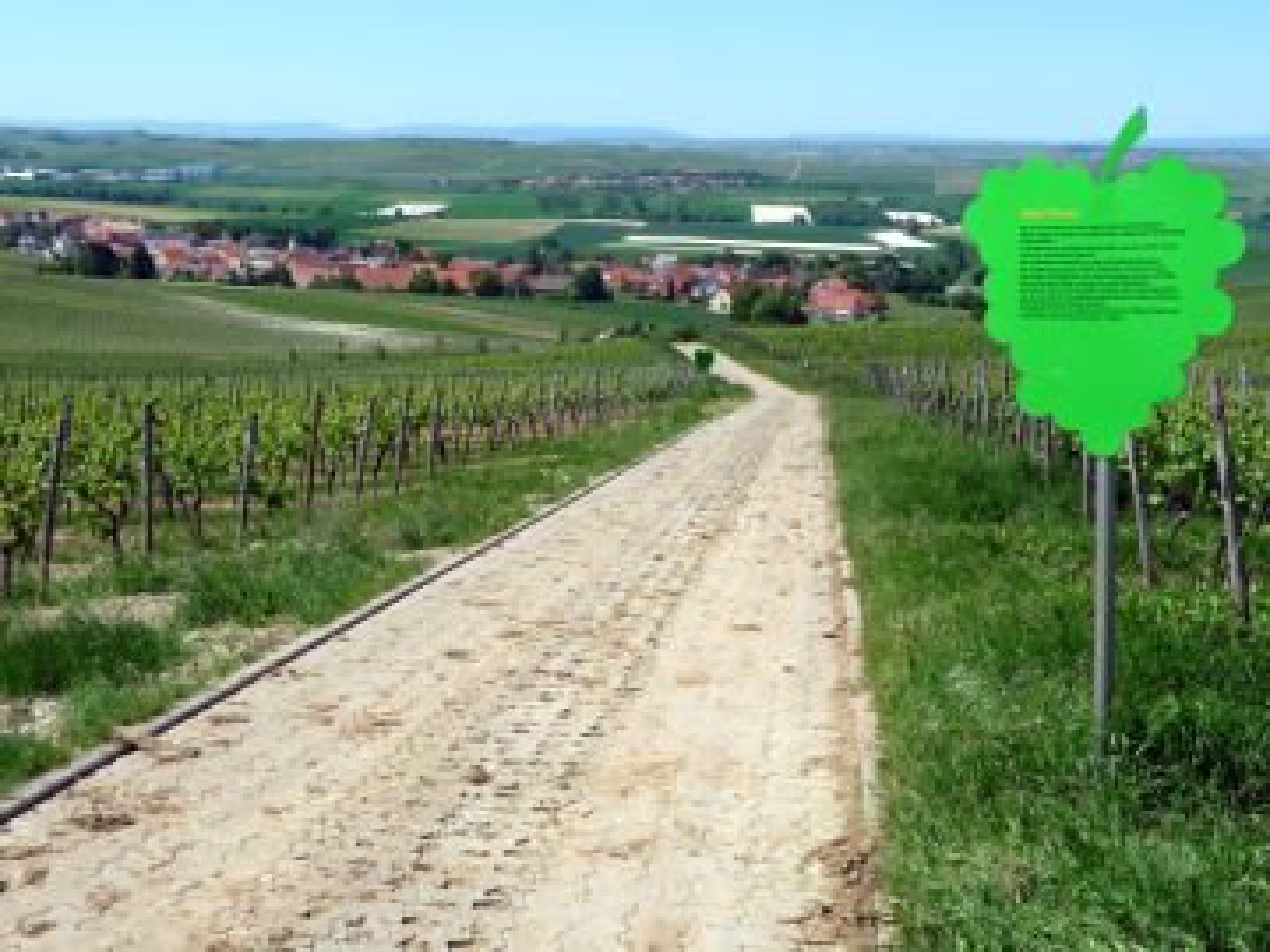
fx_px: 1504
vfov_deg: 35.1
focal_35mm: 41
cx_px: 635
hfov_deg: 45.8
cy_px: 476
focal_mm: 5
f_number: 8
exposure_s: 1/250
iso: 100
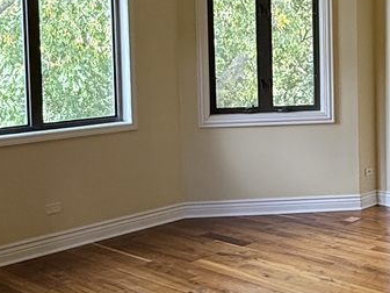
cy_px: 91
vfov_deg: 24.3
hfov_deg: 31.9
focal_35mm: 60
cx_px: 268
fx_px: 676
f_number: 2.2
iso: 125
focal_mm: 2.22
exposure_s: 1/99
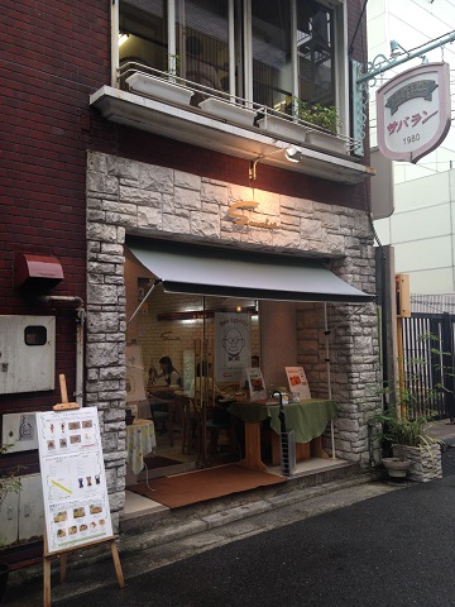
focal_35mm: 33
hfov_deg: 42.9
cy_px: 304
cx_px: 228
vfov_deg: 55.4
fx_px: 578
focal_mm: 4.12
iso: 64
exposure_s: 1/60
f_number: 2.4
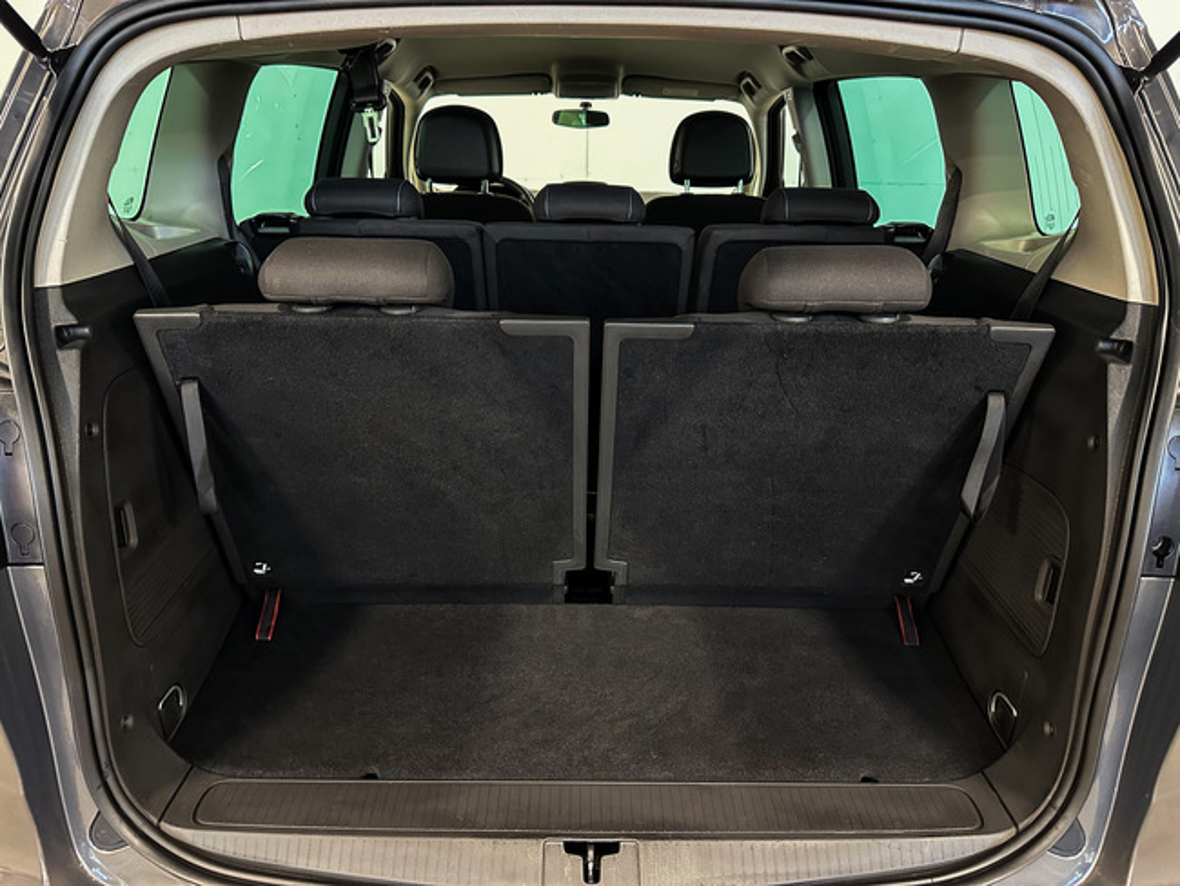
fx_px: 818
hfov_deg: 71.6
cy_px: 443
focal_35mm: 24
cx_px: 590
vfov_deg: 56.8
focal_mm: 6.86
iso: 800
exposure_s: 1/25
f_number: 1.78
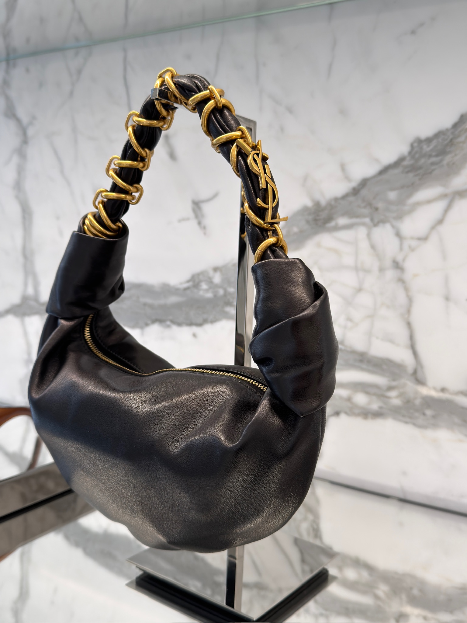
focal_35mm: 35
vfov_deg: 52.6
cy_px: 312
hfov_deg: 40.7
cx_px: 234
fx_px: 630
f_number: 1.78
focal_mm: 6.76
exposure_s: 1/121
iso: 64
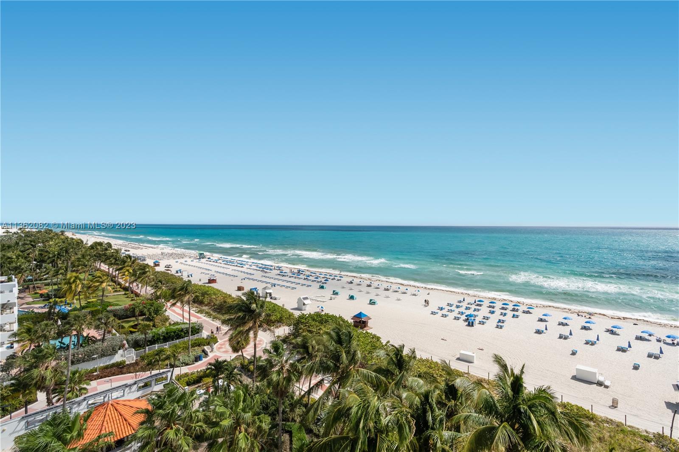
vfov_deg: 73.7
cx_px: 340
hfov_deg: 96.7
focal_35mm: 16
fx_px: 302
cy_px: 226
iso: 50
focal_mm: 16
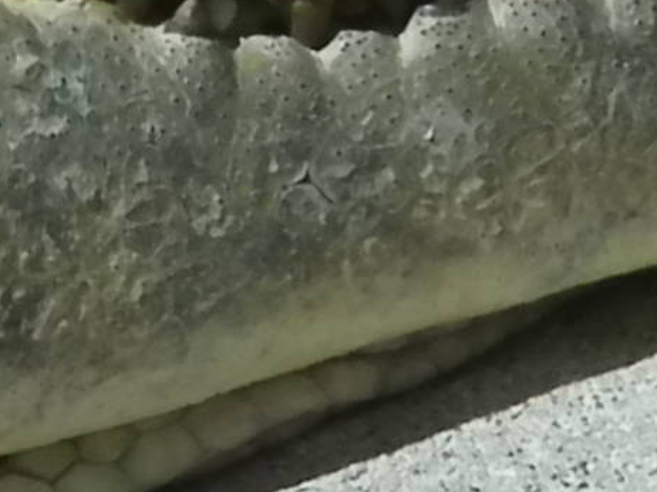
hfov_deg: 2.2
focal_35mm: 901
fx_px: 17092
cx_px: 529
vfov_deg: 1.6
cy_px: -212
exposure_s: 1/426
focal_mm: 46.2
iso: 640
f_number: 14
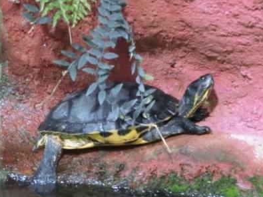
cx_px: 115
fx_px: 1420
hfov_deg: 10.6
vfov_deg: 7.9
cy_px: 101
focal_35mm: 187
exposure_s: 1/50
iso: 3200
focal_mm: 29.5
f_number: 5.9
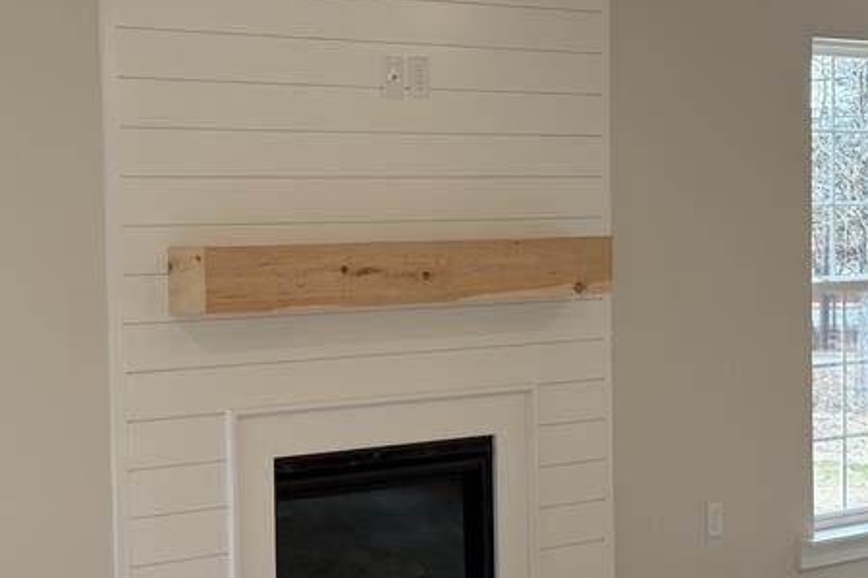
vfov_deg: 17.7
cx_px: 309
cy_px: 331
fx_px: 1856
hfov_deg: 26.2
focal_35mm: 77
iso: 80
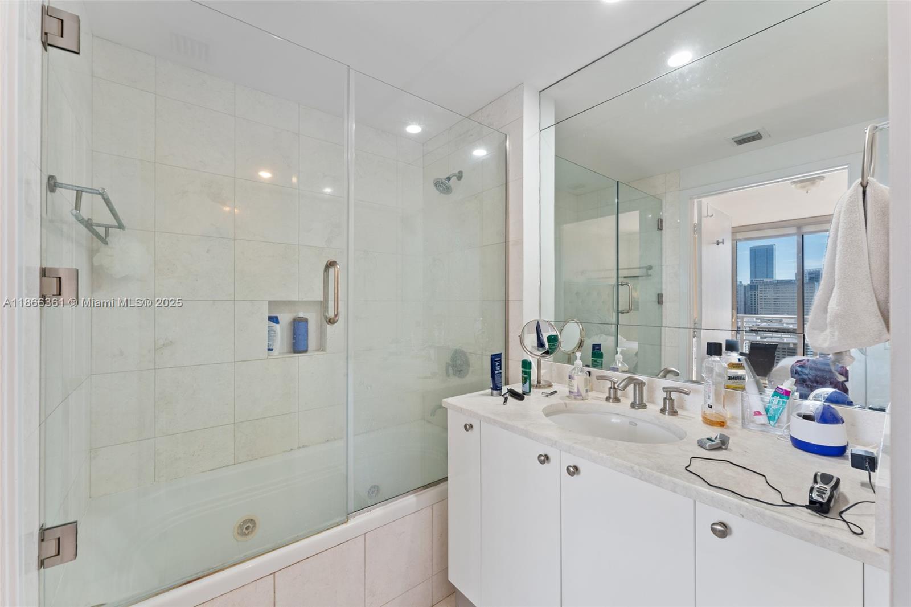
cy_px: 304
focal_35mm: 14
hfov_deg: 104.3
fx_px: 354
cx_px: 456
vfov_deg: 81.2
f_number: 9
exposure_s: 1/1.25
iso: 125
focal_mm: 14
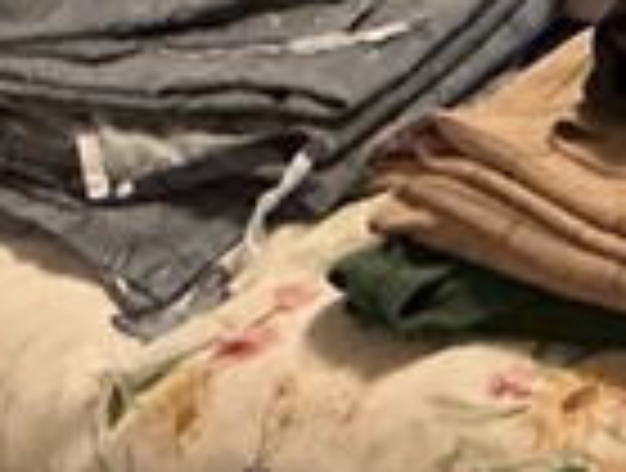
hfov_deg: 8.0
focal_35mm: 213
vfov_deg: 6.1
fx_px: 3862
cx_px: 1828
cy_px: -1241
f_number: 1.8
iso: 250
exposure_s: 1/30
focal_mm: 3
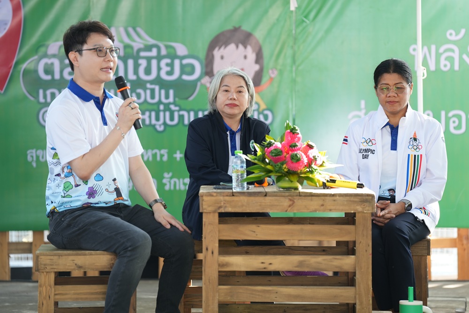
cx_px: 234
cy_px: 156
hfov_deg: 13.6
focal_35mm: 151
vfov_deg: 9.1
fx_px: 1966
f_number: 2.8
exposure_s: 1/125
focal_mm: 151
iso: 250
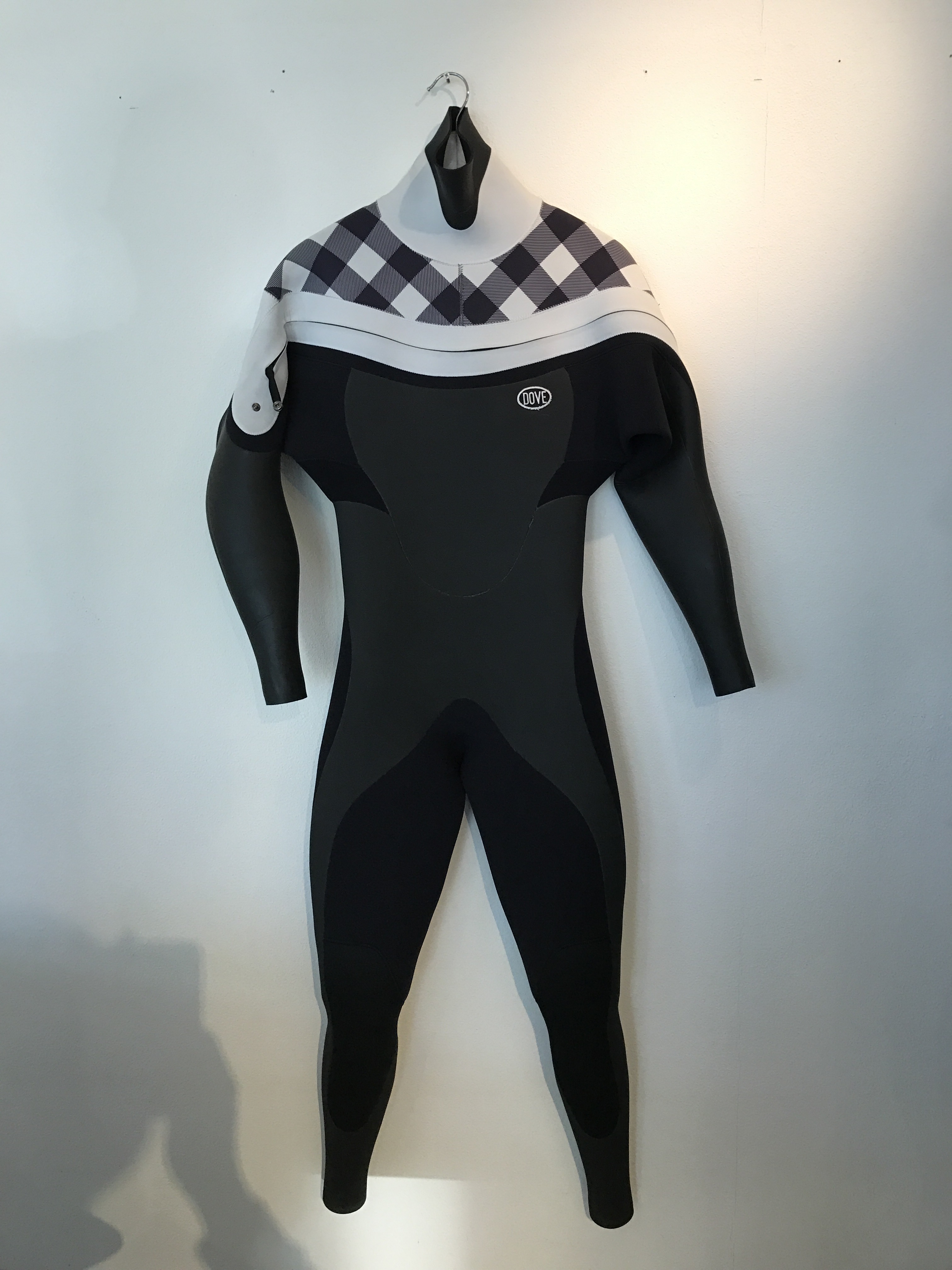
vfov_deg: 63.4
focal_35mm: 28
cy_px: 635
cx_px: 476
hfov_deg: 49.7
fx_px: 1027
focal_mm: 3.99
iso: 25
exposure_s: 1/33
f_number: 1.8
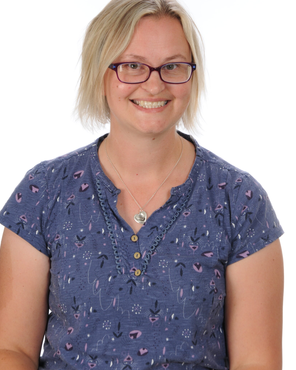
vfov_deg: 12.2
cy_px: 139
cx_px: 143
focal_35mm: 158
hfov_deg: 9.8
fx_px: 1730
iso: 200
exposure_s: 1/160
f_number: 11
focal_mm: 90
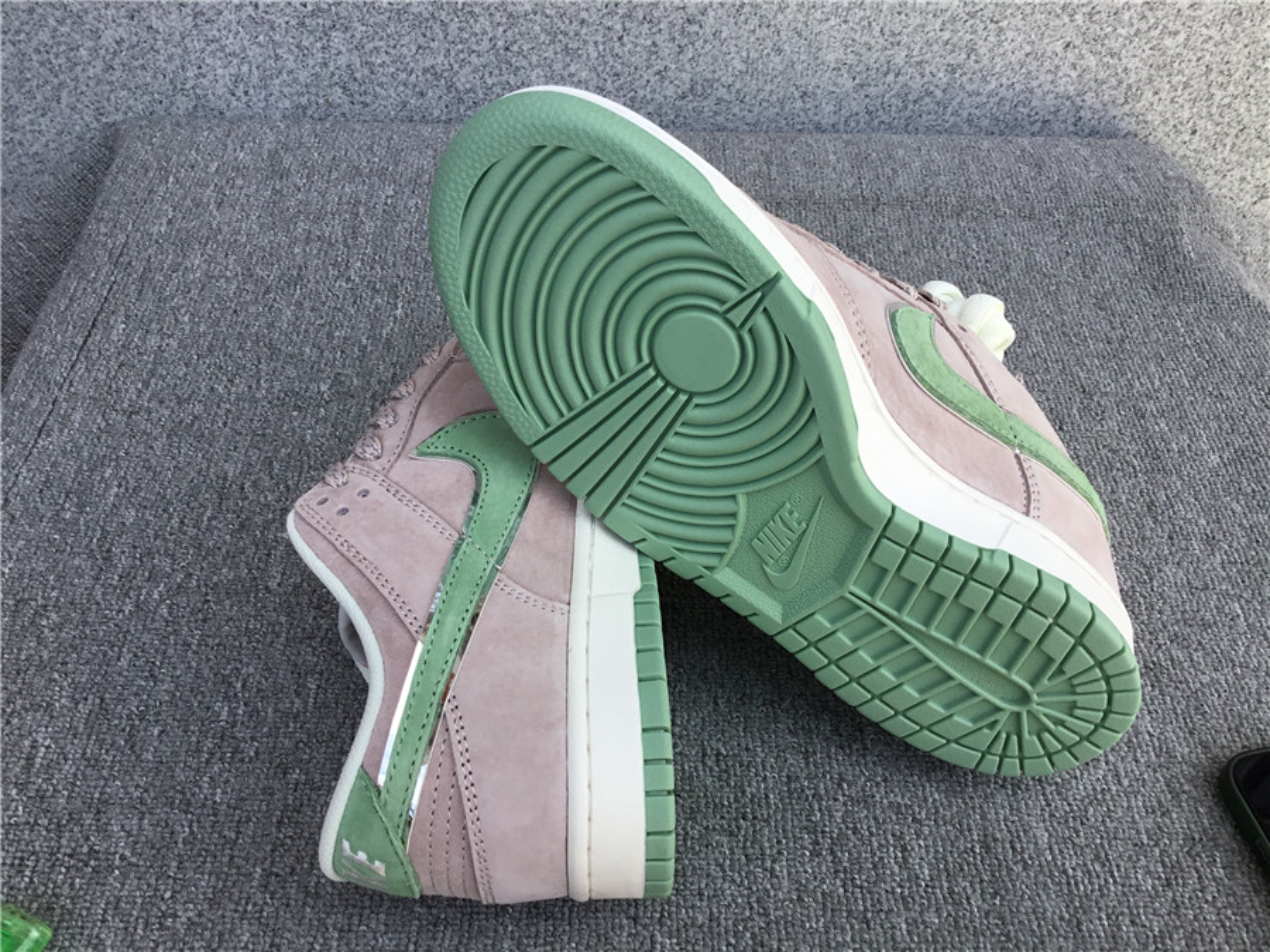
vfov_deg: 45.4
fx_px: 1137
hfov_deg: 58.4
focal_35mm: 31
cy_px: 476
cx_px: 635
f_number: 2.4
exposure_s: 1/322
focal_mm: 3.3
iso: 25
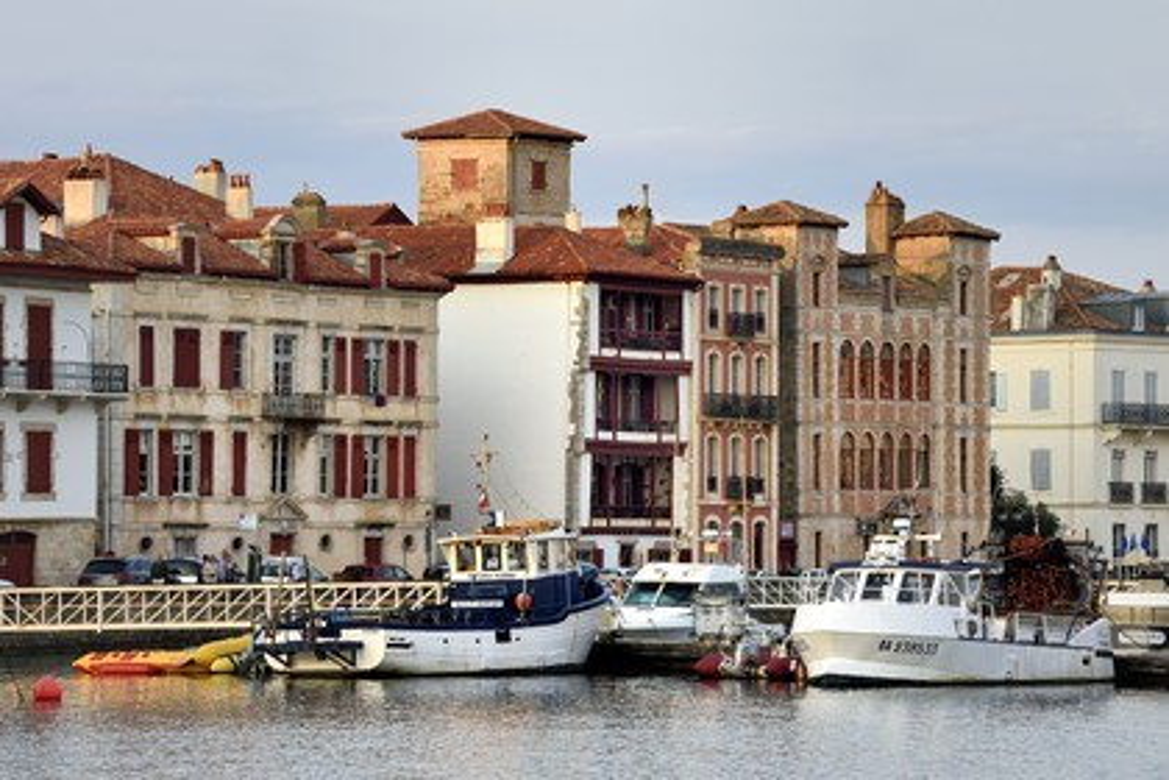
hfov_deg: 10.8
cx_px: 584
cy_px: 390
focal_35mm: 190
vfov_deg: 7.2
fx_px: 6169
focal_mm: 190
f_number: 7.1
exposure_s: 1/200
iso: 200
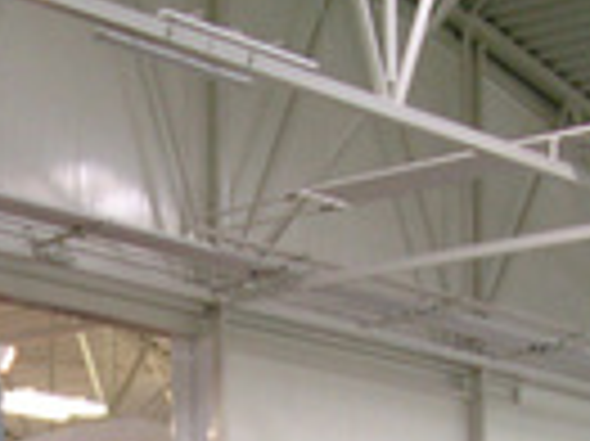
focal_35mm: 155
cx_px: 135
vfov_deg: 9.0
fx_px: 2639
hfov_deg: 12.7
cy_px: 893
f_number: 2.6
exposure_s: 1/125
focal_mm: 7.6
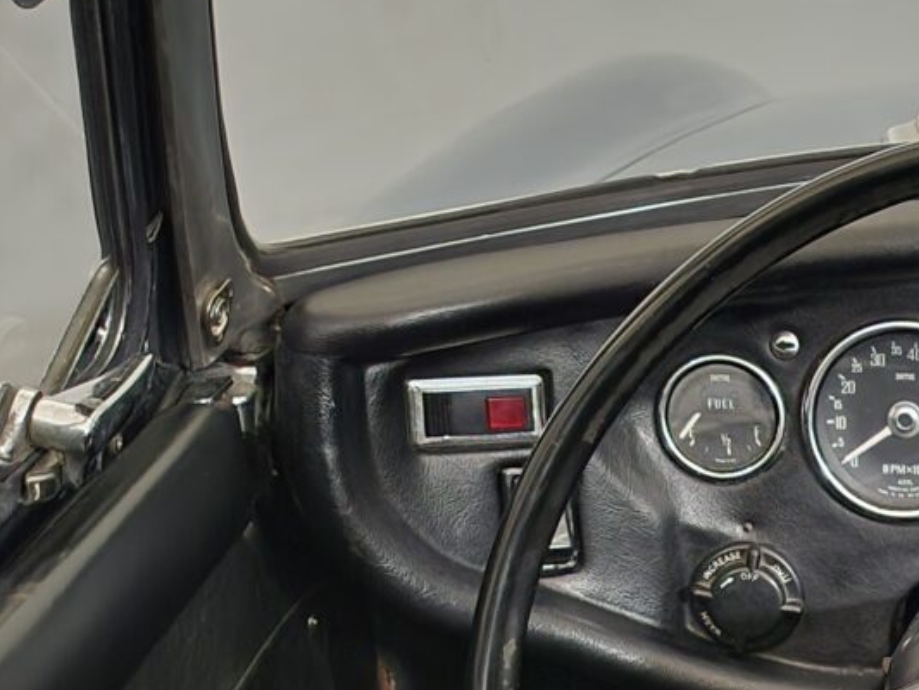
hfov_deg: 24.5
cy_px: 762
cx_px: 1102
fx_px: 1912
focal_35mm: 72
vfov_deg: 19.6
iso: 800
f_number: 1.8
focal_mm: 5
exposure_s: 1/9.99
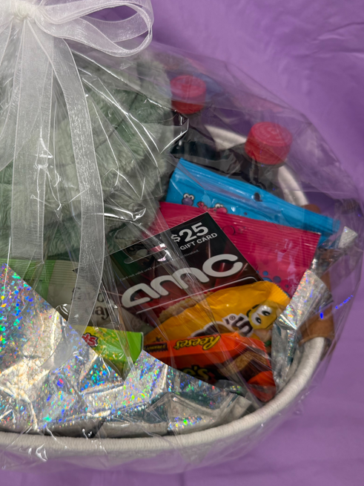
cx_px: 105
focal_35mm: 33
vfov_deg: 55.4
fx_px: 463
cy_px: 240
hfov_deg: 42.0
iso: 125
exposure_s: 1/206
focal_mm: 6.76
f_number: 1.78
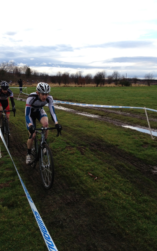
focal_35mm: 38
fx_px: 260
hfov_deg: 33.5
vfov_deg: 51.5
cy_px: 127
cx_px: 64
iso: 50
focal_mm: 4.28
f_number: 2.4
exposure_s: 1/378
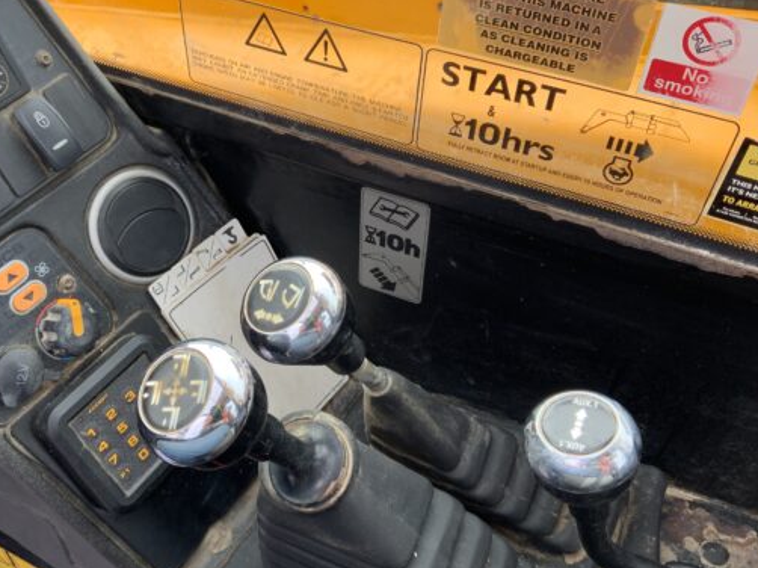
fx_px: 810
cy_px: 260
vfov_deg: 38.6
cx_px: 299
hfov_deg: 49.8
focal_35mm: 37
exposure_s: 1/144
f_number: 1.8
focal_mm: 3
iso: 16
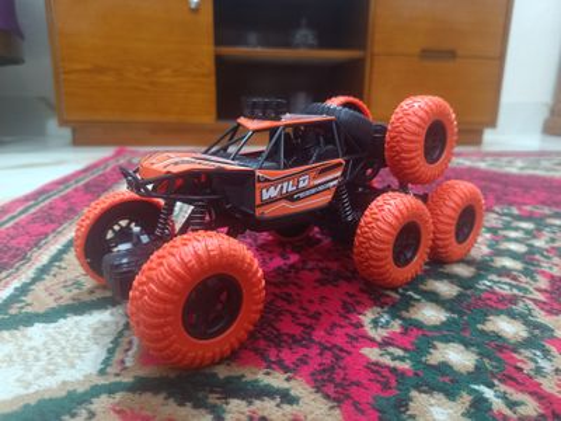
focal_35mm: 24
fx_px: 389
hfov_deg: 71.6
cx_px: 280
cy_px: 210
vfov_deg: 56.8
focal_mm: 5.59
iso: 729
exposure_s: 1/25
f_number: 1.88
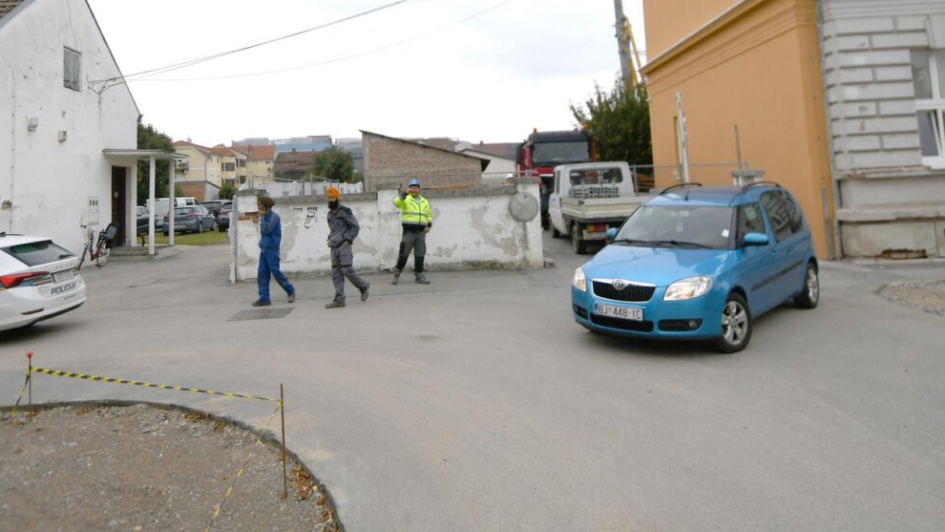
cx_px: 391
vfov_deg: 46.8
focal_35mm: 24
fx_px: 601
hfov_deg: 75.7
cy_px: 168
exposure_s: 1/2500
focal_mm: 12
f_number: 4
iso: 400
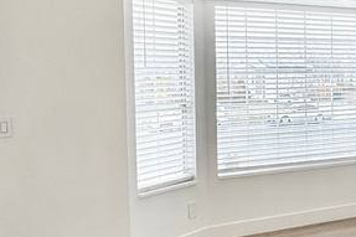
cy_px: 97
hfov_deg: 35.5
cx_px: 334
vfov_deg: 25.9
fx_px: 514
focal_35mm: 52
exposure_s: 1/123
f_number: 2.2
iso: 40
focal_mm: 2.22
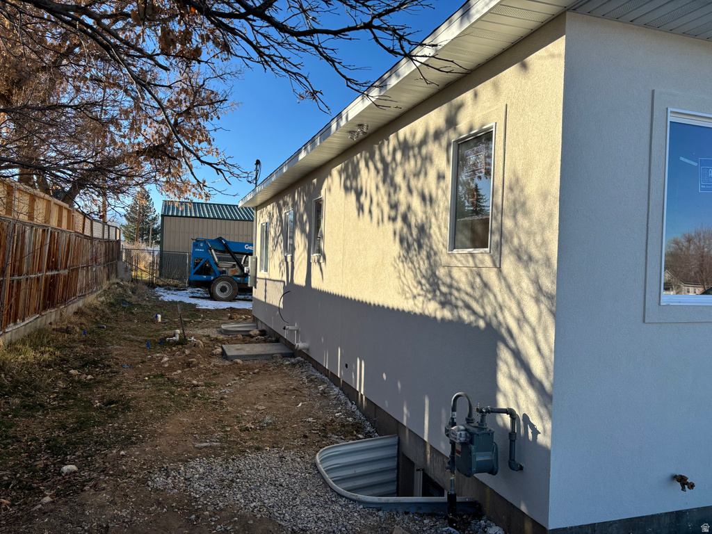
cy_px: 267
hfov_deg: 67.3
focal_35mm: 26
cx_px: 356
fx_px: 535
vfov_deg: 53.1
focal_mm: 5.96
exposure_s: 1/2105
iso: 50
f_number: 1.6
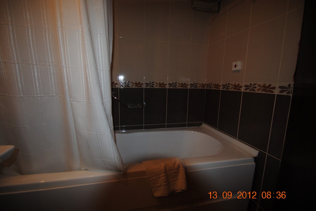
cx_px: 158
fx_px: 132
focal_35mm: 15
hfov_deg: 100.3
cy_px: 106
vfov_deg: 77.5
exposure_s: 1/60
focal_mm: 10
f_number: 3.5
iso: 200
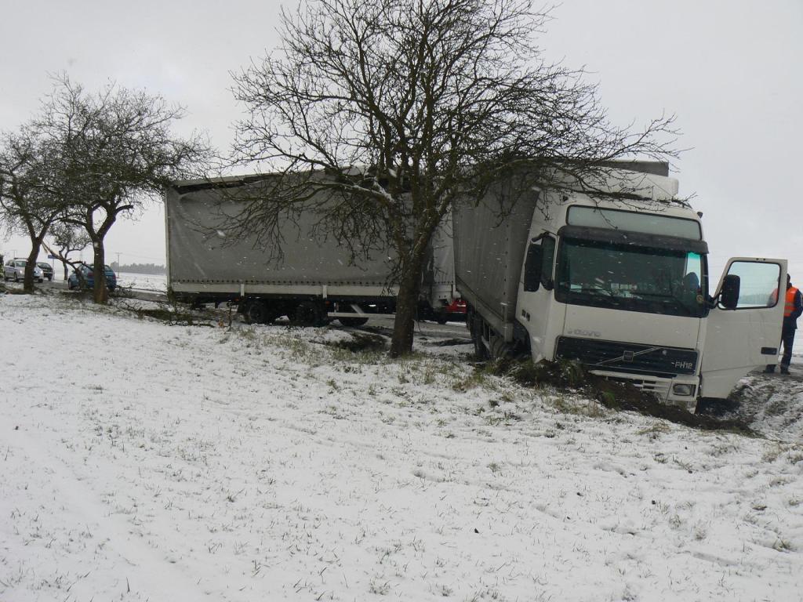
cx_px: 402
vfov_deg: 39.7
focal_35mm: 36
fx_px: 835
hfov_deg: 51.4
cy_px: 301
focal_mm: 6
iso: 80
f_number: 5.6
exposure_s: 1/200
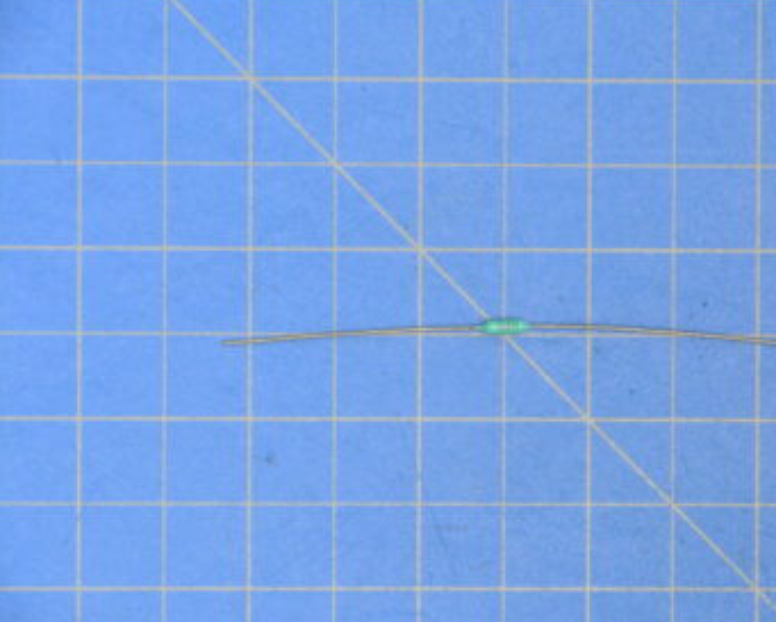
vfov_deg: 4.2
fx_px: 8523
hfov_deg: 5.2
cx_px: 507
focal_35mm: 371
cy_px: 335
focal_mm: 200
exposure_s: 1/8
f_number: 8
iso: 6400
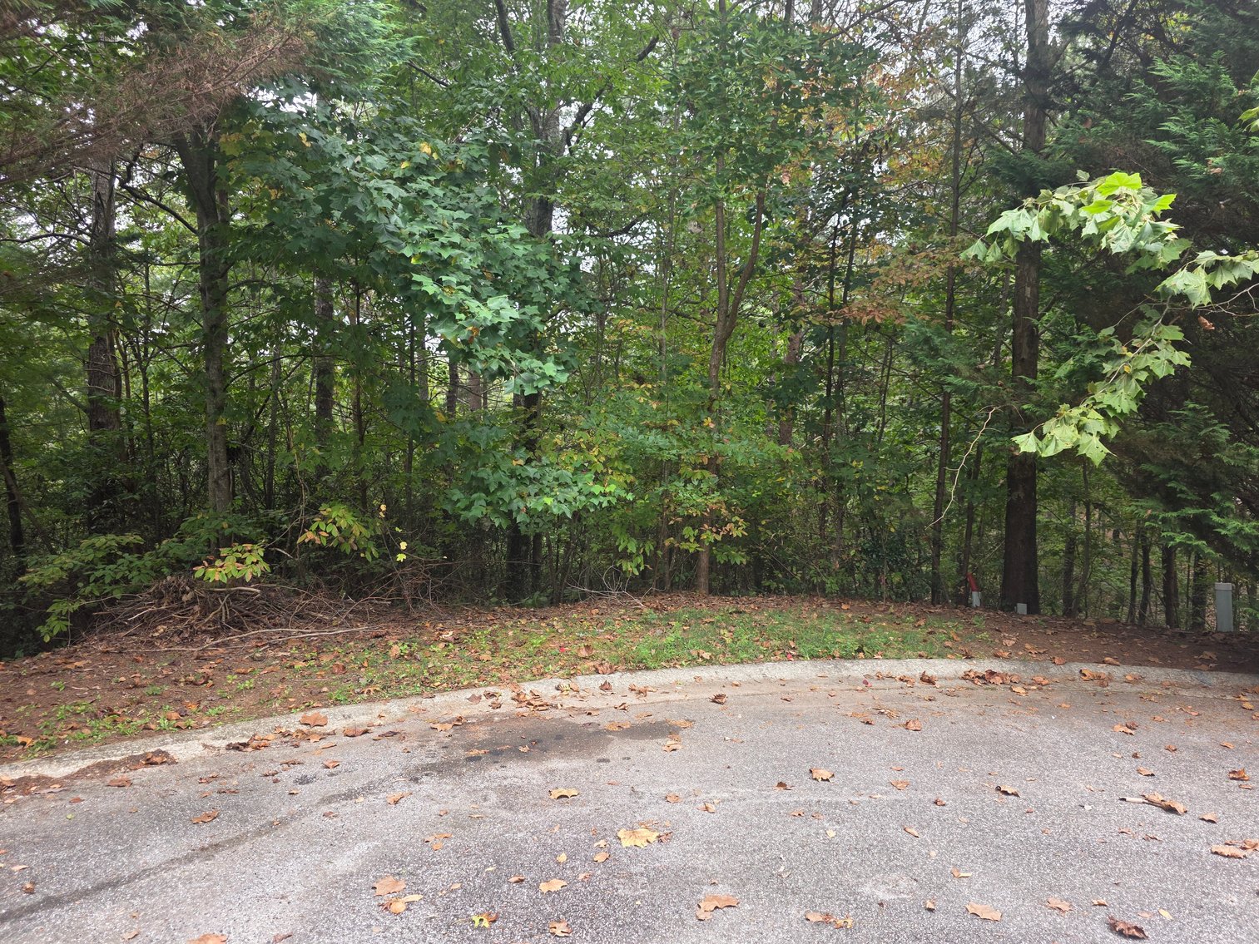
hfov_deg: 73.9
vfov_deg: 58.9
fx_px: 837
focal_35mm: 23
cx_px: 630
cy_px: 472
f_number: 1.7
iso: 80
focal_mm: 6.3
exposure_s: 1/180
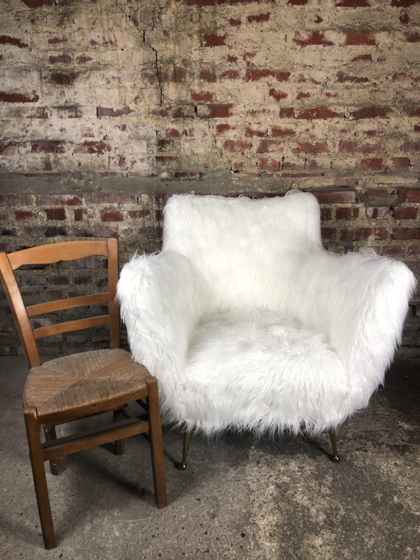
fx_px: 453
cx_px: 210
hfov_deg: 49.7
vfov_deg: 63.4
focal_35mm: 28
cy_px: 280
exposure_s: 1/33
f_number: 1.8
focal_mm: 4
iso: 32
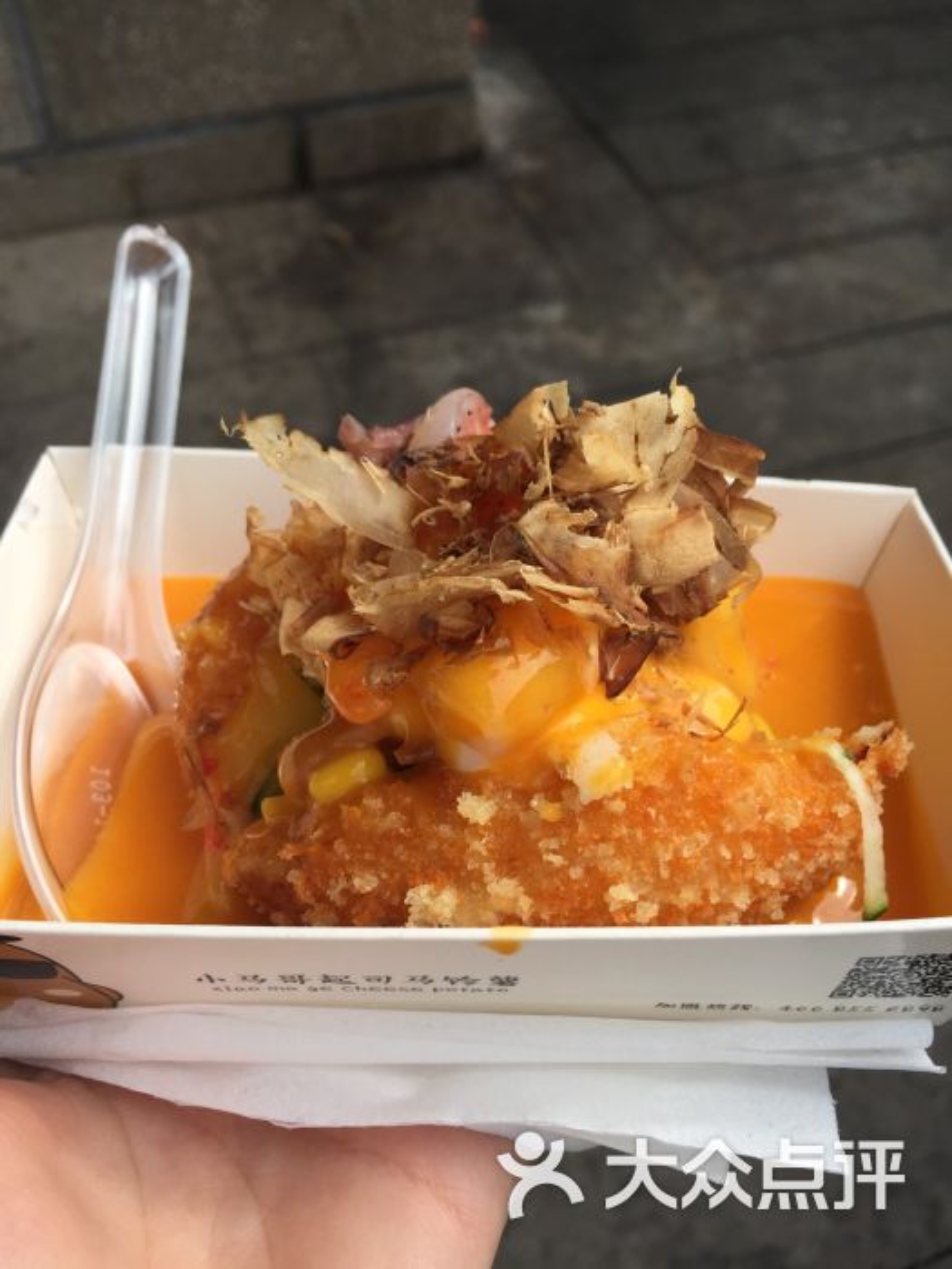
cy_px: 634
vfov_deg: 61.7
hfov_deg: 48.2
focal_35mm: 29
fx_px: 1063
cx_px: 476
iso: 32
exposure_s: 1/1364
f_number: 2.2
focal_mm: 4.15
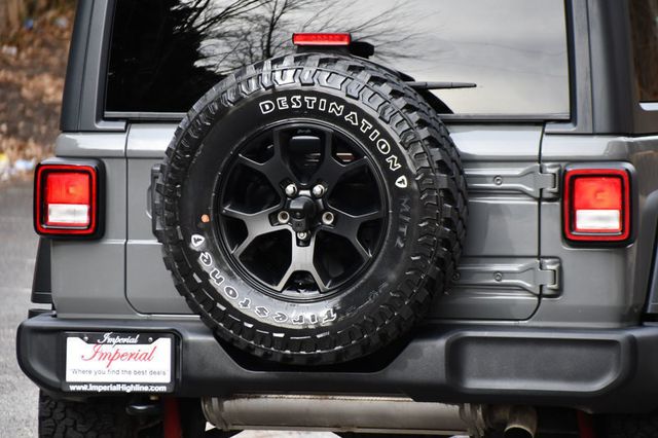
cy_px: 219
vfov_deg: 5.6
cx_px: 329
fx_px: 4512
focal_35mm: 247
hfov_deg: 8.3
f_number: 5
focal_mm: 165
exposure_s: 1/500
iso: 560
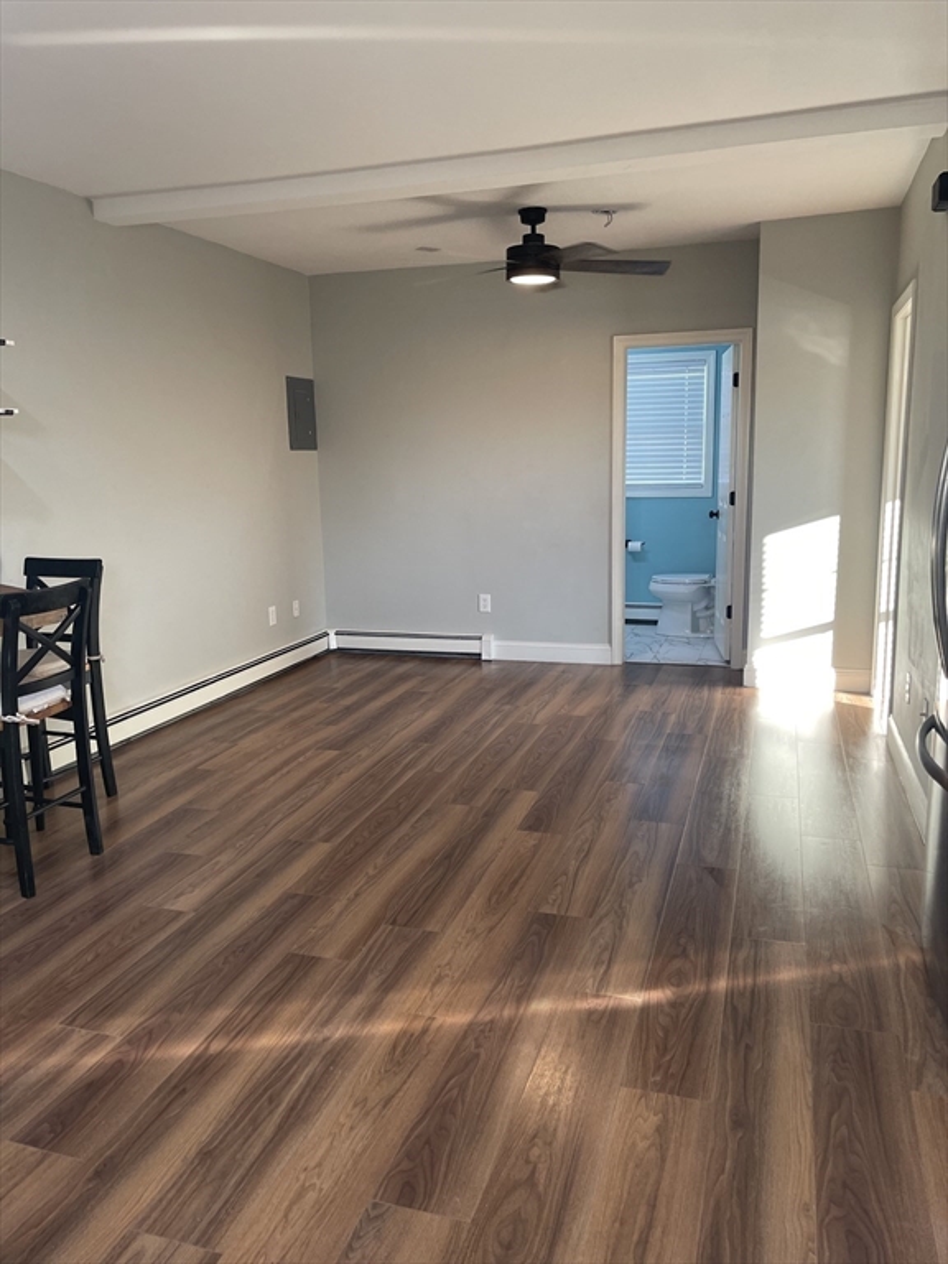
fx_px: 913
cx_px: 474
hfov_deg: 54.9
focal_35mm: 25
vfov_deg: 69.4
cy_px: 632
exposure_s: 1/120
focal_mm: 5.1
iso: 125
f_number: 1.6
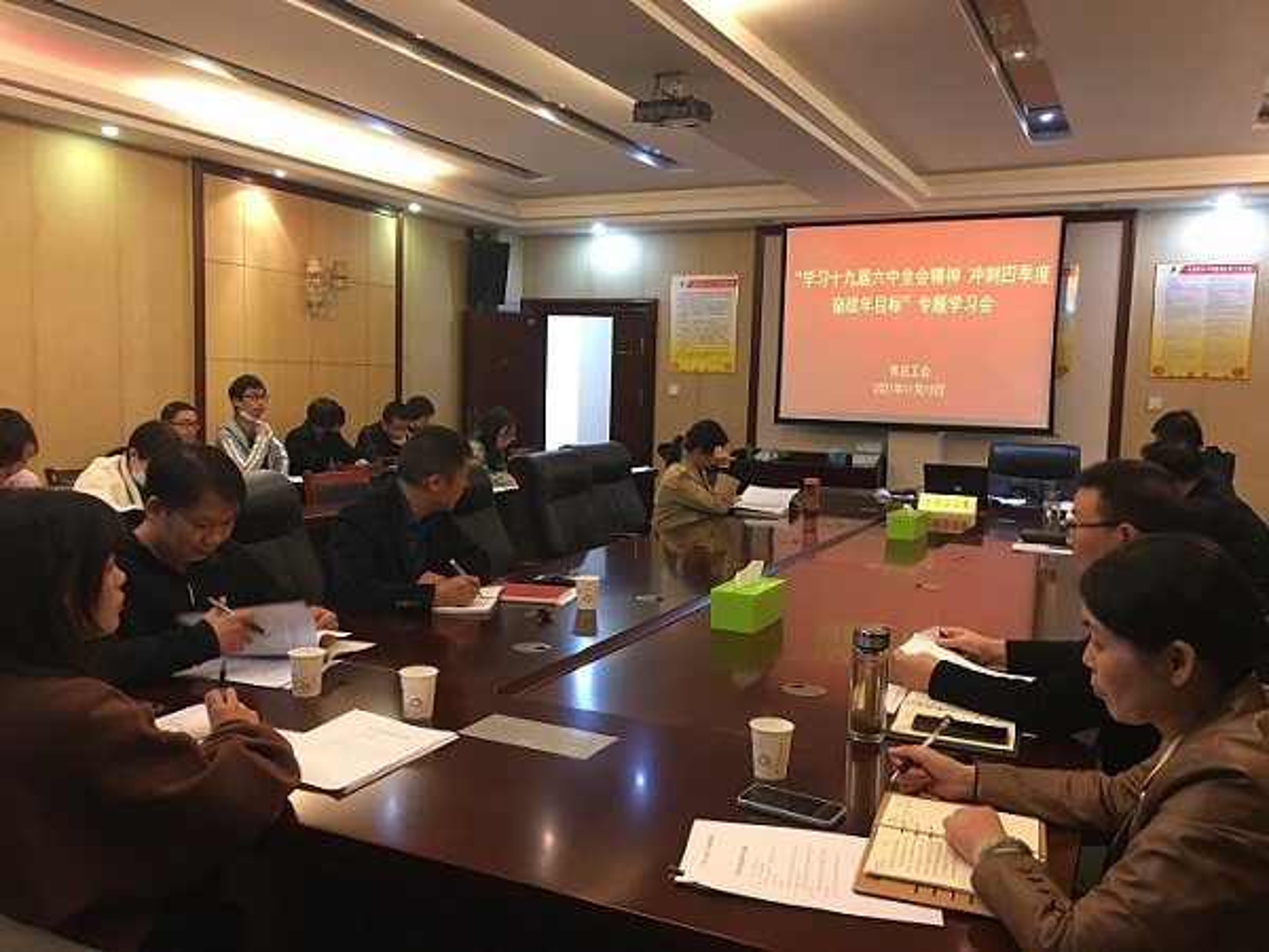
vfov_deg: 48.2
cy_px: 476
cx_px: 634
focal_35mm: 29
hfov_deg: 61.7
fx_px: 1063
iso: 125
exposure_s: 1/17
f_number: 2.2
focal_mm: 4.15
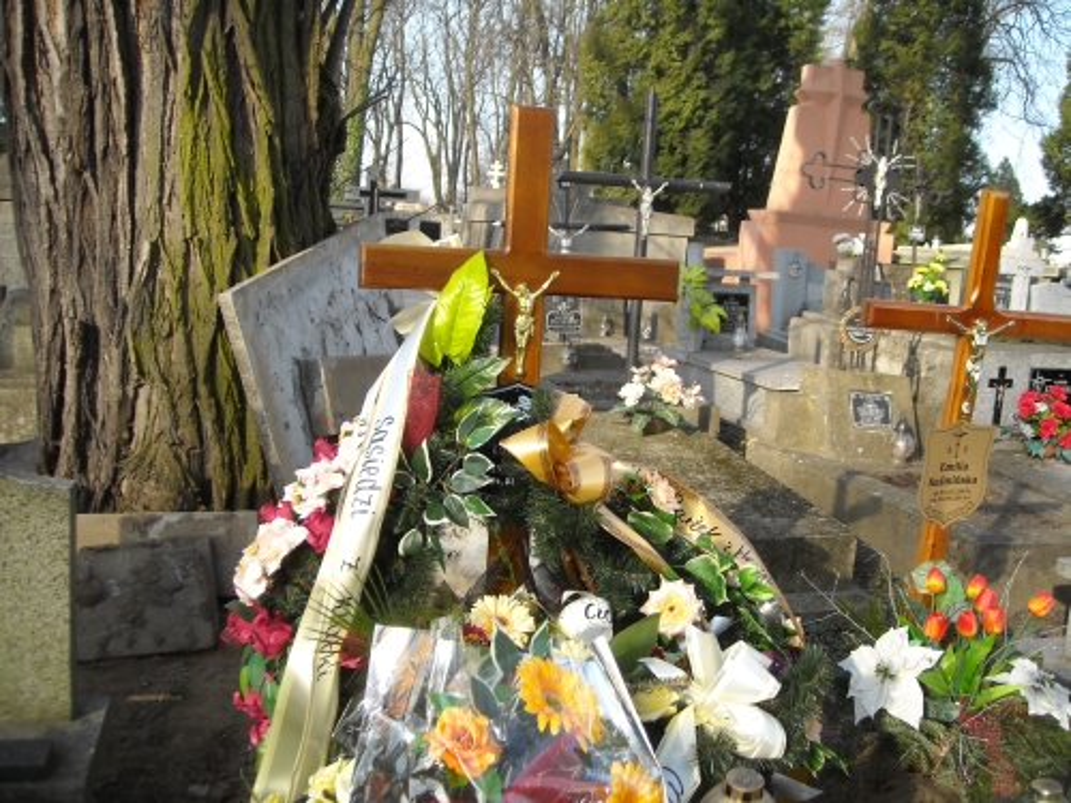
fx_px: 1083
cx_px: 536
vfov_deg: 40.7
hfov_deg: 52.6
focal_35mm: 35
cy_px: 402
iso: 64
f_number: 2.8
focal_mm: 5.7
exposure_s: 1/239
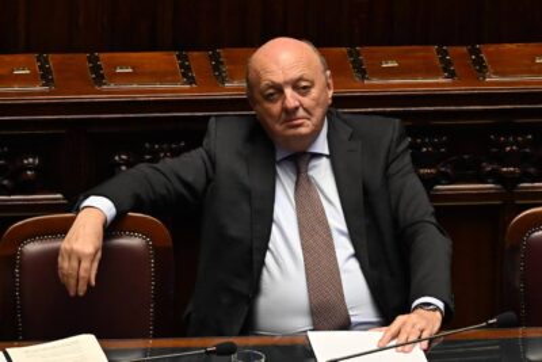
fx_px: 9036
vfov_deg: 2.3
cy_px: 181
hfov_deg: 3.4
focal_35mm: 600
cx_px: 271
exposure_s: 1/200
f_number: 5.6
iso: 8000
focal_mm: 400
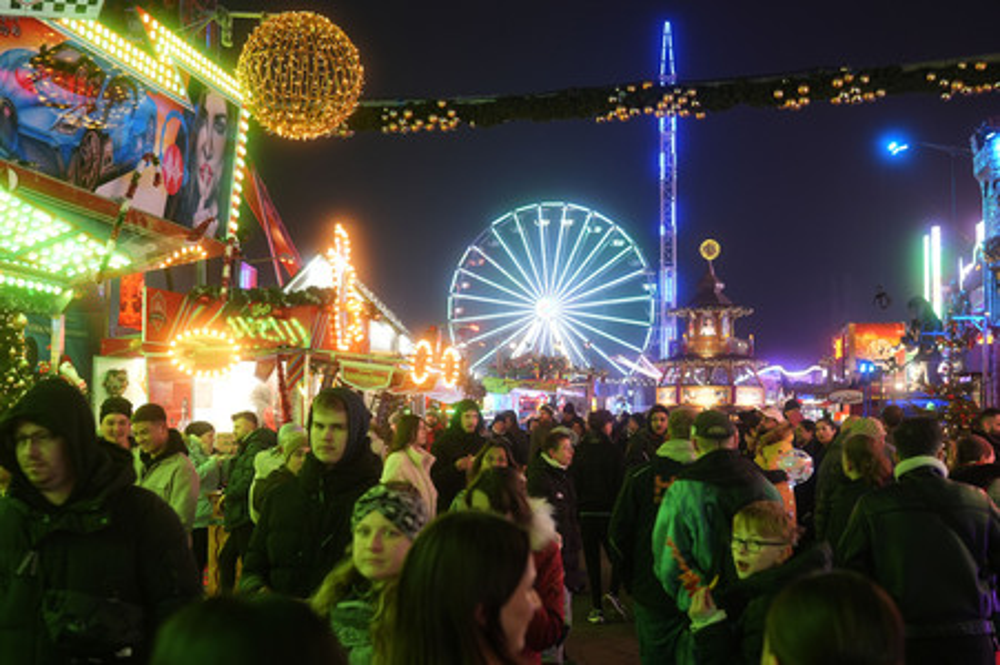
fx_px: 1249
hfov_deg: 43.6
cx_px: 500
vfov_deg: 29.8
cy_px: 332
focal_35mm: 45
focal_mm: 30
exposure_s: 1/50
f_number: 3.2
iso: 640
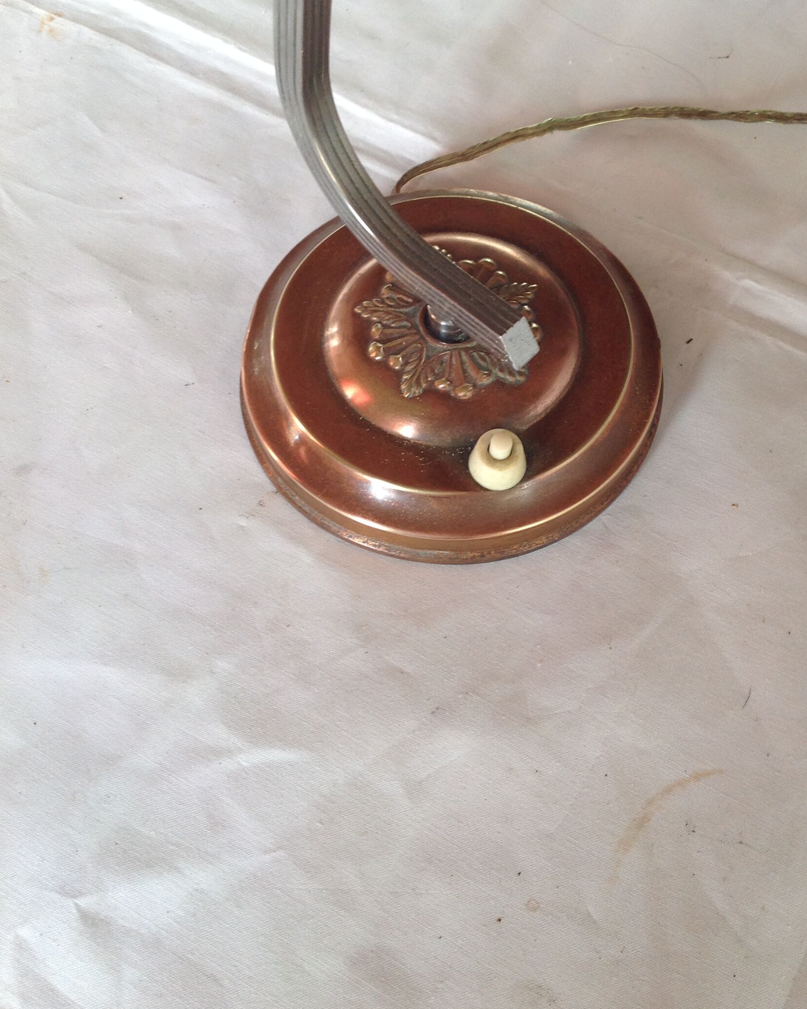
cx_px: 473
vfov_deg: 42.8
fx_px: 1284
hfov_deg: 34.8
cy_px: 435
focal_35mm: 43
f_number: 2.4
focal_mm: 4.28
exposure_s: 1/40
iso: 64
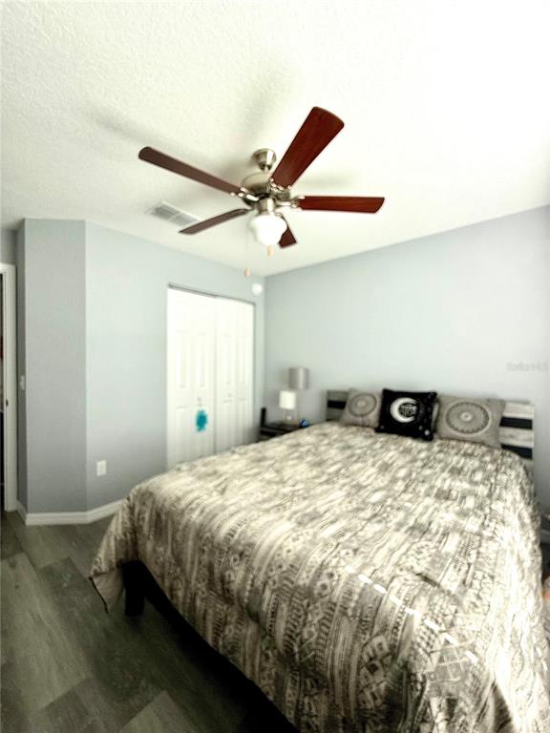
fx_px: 297
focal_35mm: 14
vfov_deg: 102.1
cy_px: 366
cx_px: 275
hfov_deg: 85.7
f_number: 2.2
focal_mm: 2.22
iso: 50
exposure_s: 1/99
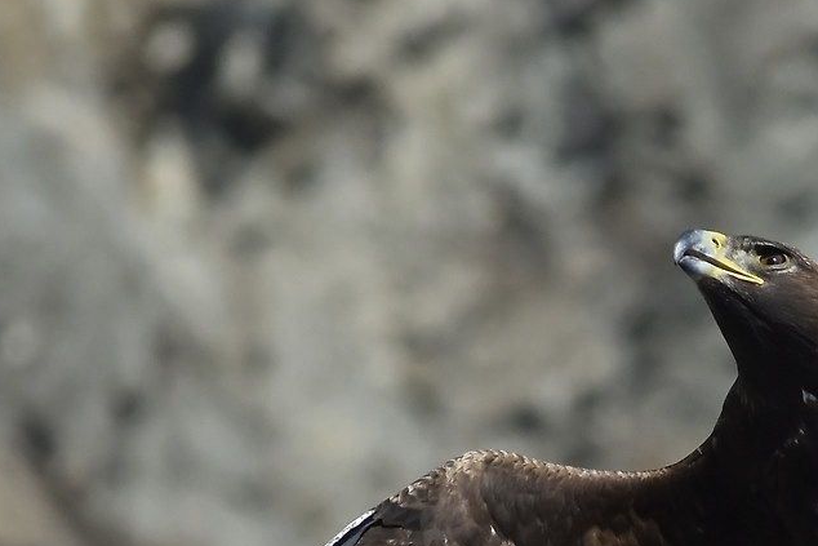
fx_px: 25155
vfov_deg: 1.2
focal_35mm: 1107
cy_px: 696
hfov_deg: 1.9
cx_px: 840
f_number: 6.3
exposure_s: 1/3200
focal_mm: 195
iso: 320
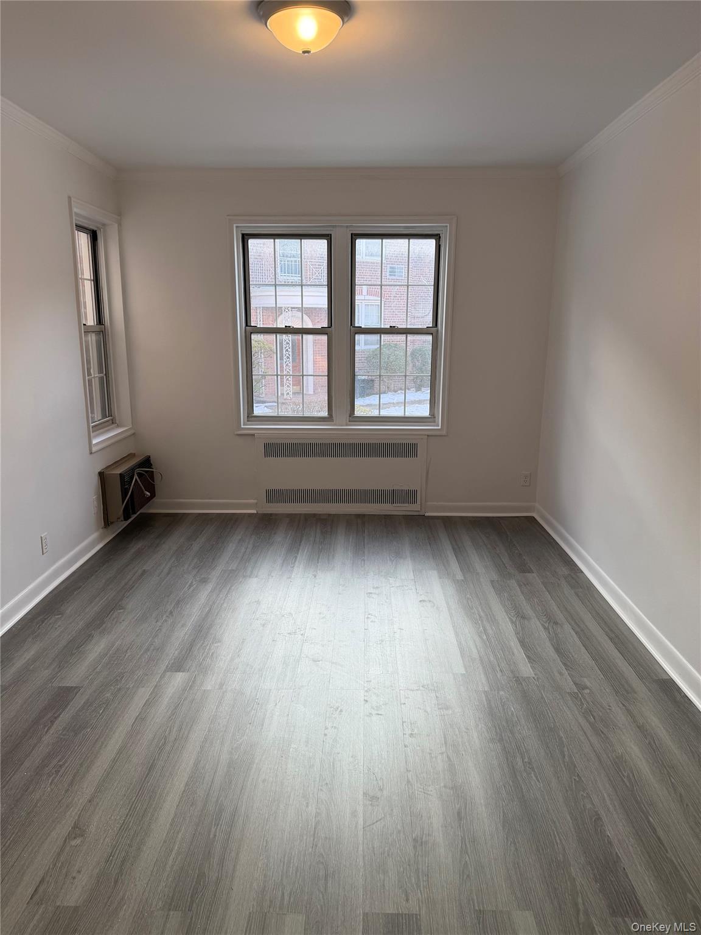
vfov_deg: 71.6
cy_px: 468
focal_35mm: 24
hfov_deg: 56.8
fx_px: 648
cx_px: 350
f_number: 1.78
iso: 80
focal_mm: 6.76
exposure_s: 1/161
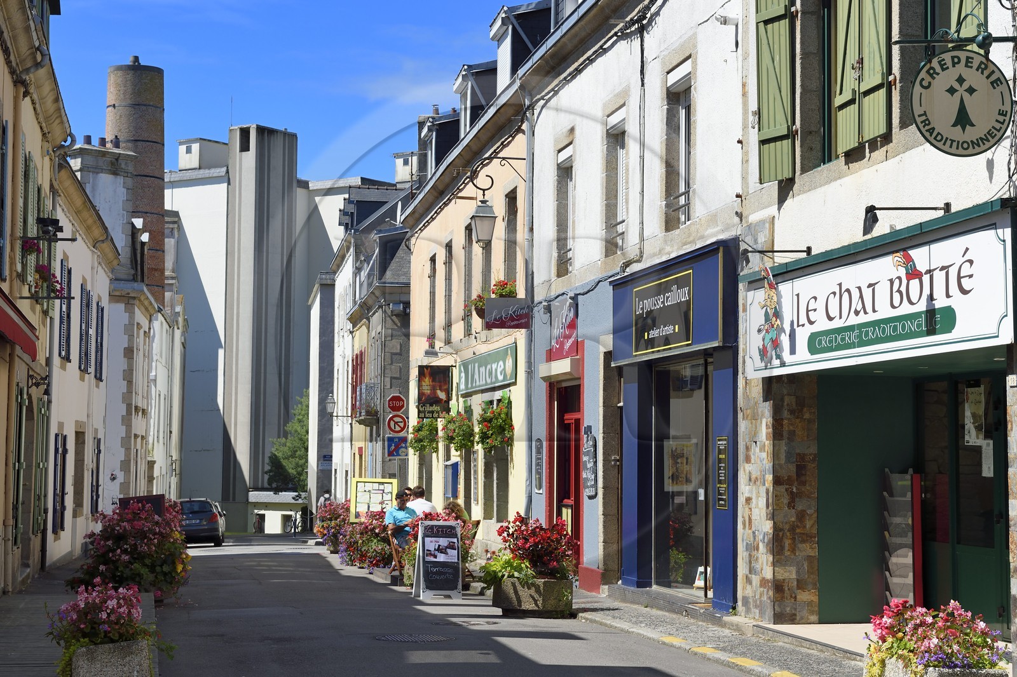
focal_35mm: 62
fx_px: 1751
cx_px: 508
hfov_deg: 32.4
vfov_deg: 21.9
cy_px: 338
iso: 200
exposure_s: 1/400
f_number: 10
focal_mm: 62
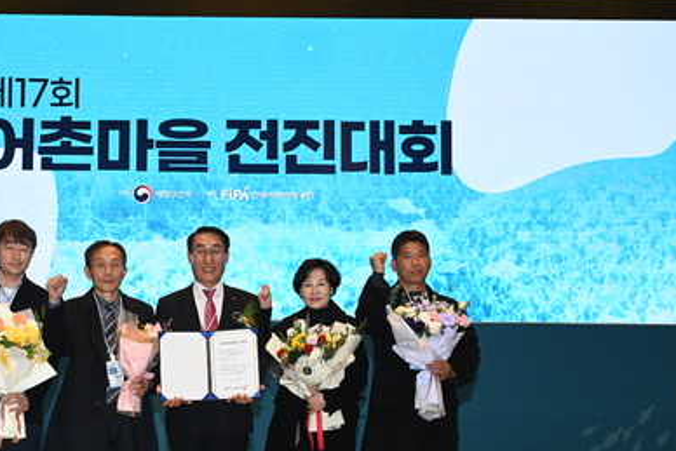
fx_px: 958
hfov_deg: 38.3
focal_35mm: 51
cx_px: 209
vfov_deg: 26.2
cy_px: 329
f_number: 5.6
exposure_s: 1/160
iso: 1600
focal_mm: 33
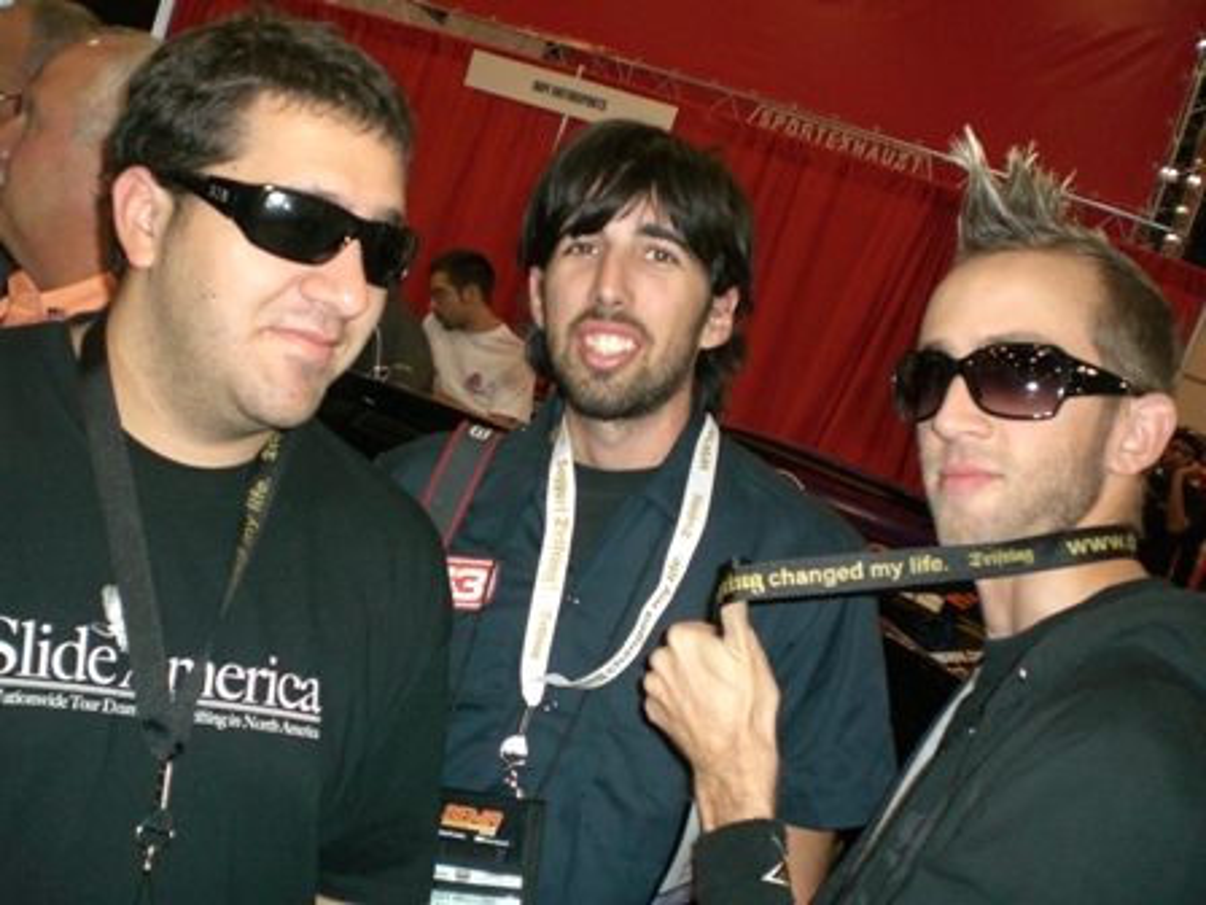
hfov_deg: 49.0
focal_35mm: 38
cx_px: 603
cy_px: 452
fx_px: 1324
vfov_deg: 37.7
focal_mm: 6.3
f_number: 3.1
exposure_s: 1/60
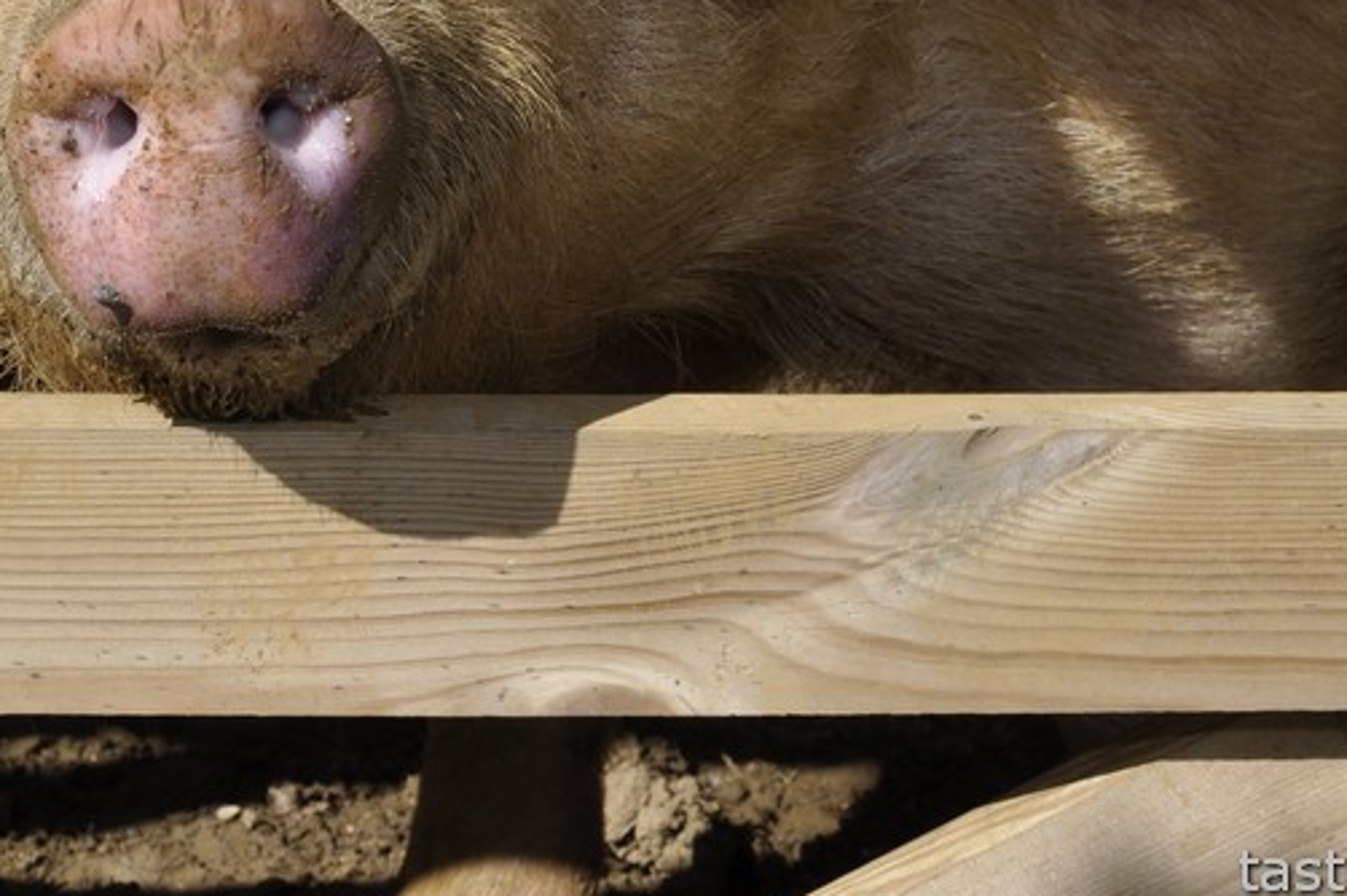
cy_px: -40
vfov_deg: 12.0
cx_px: 182
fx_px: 4190
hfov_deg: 18.0
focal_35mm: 112
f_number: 14
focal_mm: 35
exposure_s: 1/200
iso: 200
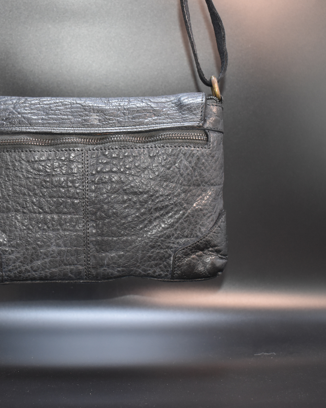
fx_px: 792
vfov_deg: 28.8
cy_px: 203
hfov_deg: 23.1
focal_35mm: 66
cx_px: 92
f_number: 4.2
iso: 1100
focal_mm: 31
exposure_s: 1/60
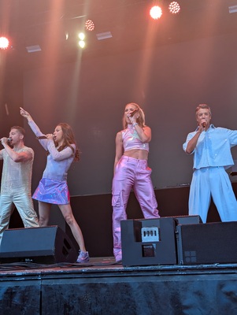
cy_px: 158
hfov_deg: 30.3
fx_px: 437
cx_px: 118
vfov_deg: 39.6
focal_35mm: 48
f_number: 1.85
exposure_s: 1/300
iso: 229
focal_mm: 6.81
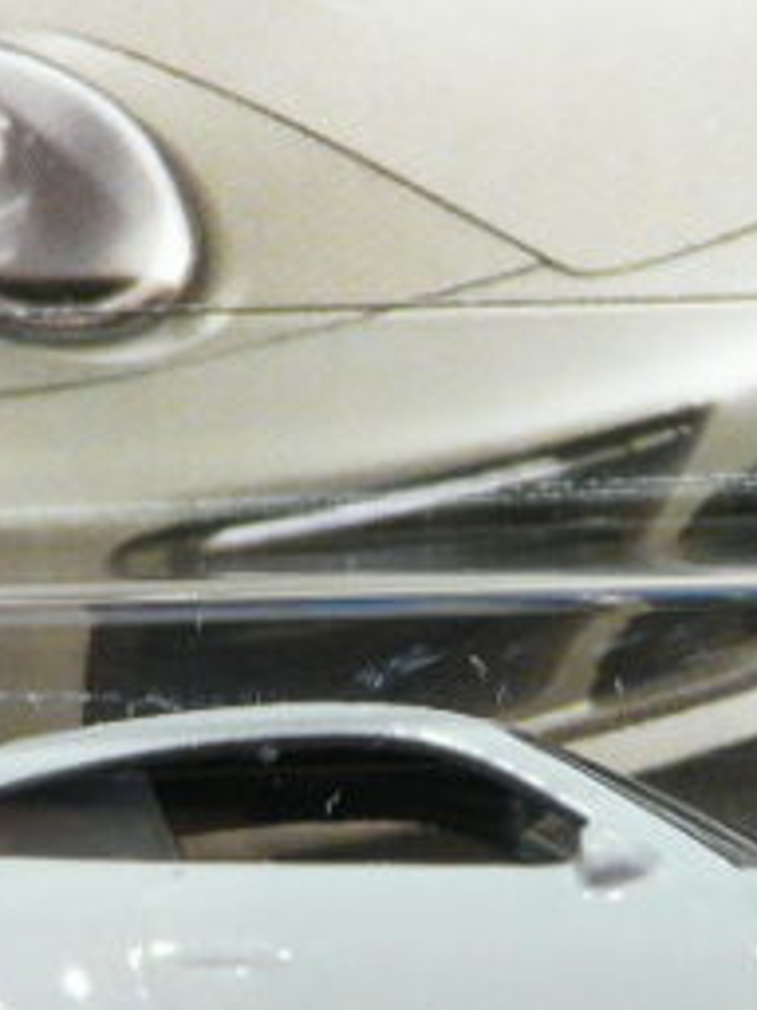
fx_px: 11342
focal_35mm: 389
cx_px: 442
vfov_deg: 5.1
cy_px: 659
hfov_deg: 3.8
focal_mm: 17
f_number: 3.6
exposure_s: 1/40
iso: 200
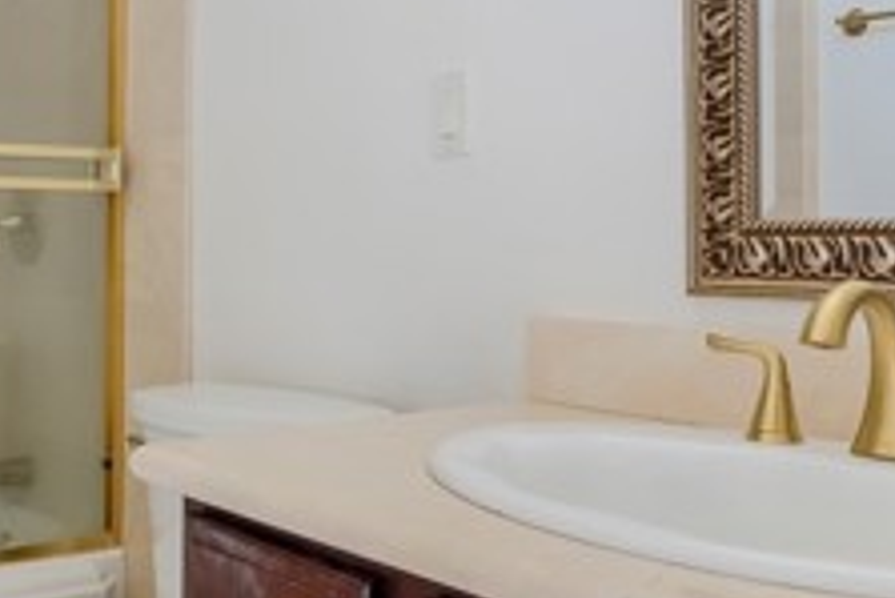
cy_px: 303
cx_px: 213
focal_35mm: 46
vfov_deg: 29.3
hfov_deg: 41.3
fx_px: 1144
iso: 100
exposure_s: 1/25
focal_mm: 16
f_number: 9
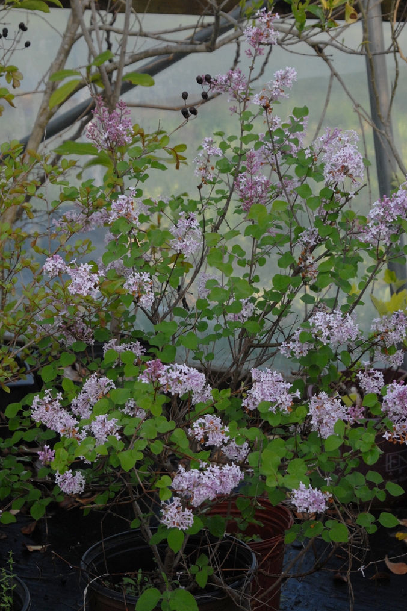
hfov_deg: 15.0
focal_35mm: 91
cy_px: 306
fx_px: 1543
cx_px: 206
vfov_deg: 22.4
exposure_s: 1/180
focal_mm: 60
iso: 400
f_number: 7.1
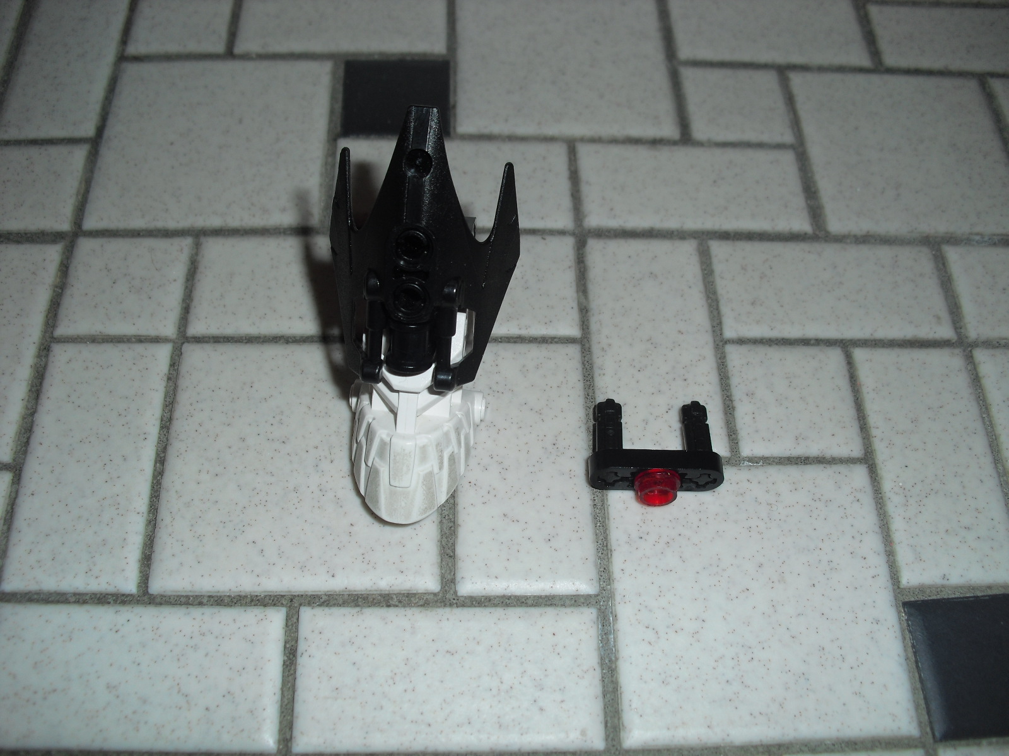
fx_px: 1049
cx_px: 504
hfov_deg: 51.4
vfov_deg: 39.7
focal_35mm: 36
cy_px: 378
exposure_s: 1/60
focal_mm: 6.3
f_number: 3.1
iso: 64
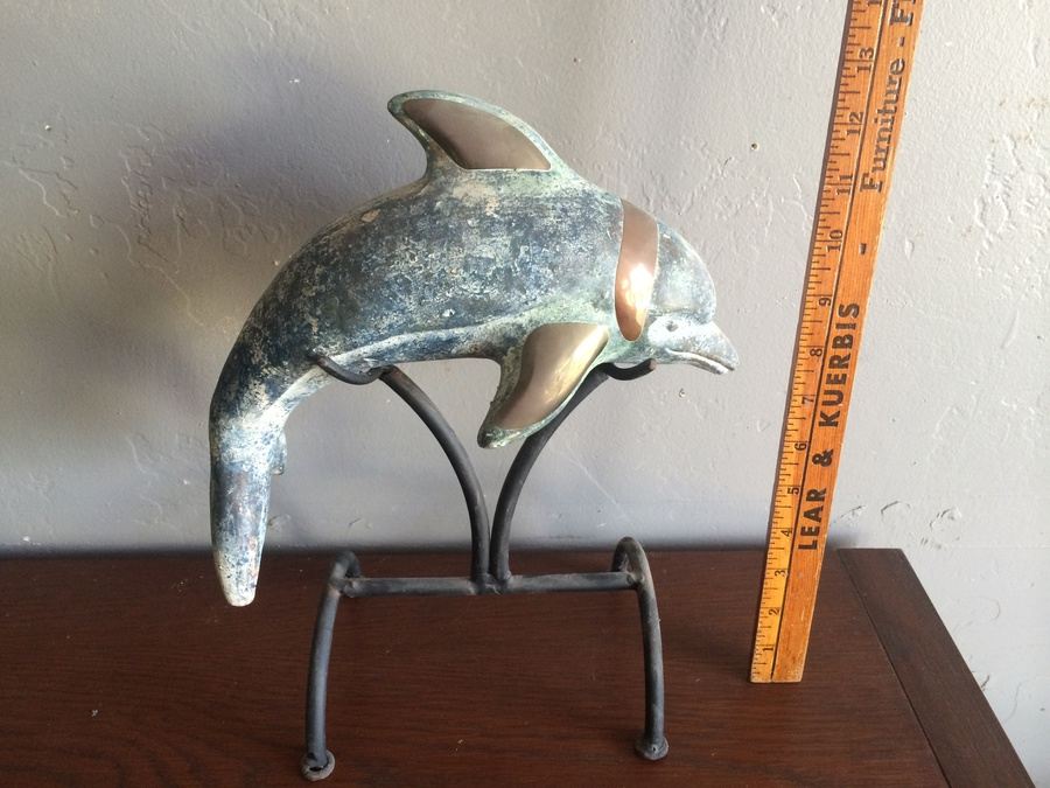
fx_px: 910
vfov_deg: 46.8
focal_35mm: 30
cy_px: 394
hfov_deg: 60.0
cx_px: 525
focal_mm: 4.12
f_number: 2.2
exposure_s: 1/30
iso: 50
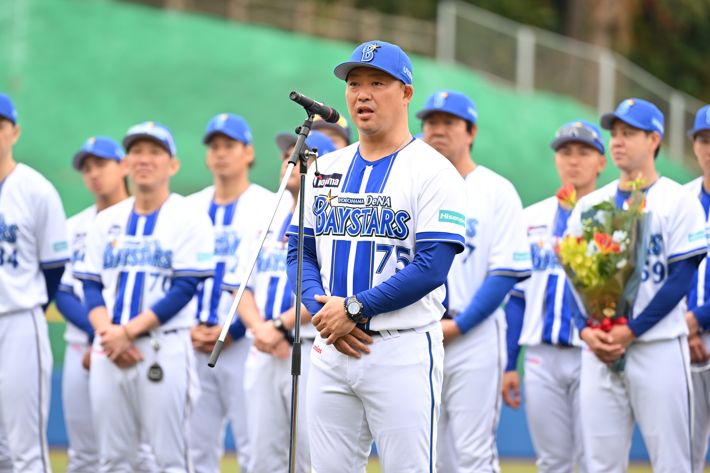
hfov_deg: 6.9
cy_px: 236
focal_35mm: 300
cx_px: 355
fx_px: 5915
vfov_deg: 4.6
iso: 250
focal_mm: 200
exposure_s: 1/640
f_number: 2.8
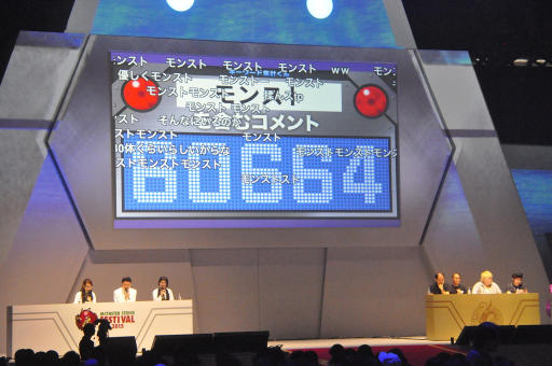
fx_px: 1493
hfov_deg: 20.9
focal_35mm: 98
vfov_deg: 14.0
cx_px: 276
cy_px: 183
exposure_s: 1/160
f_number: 6.3
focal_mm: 65
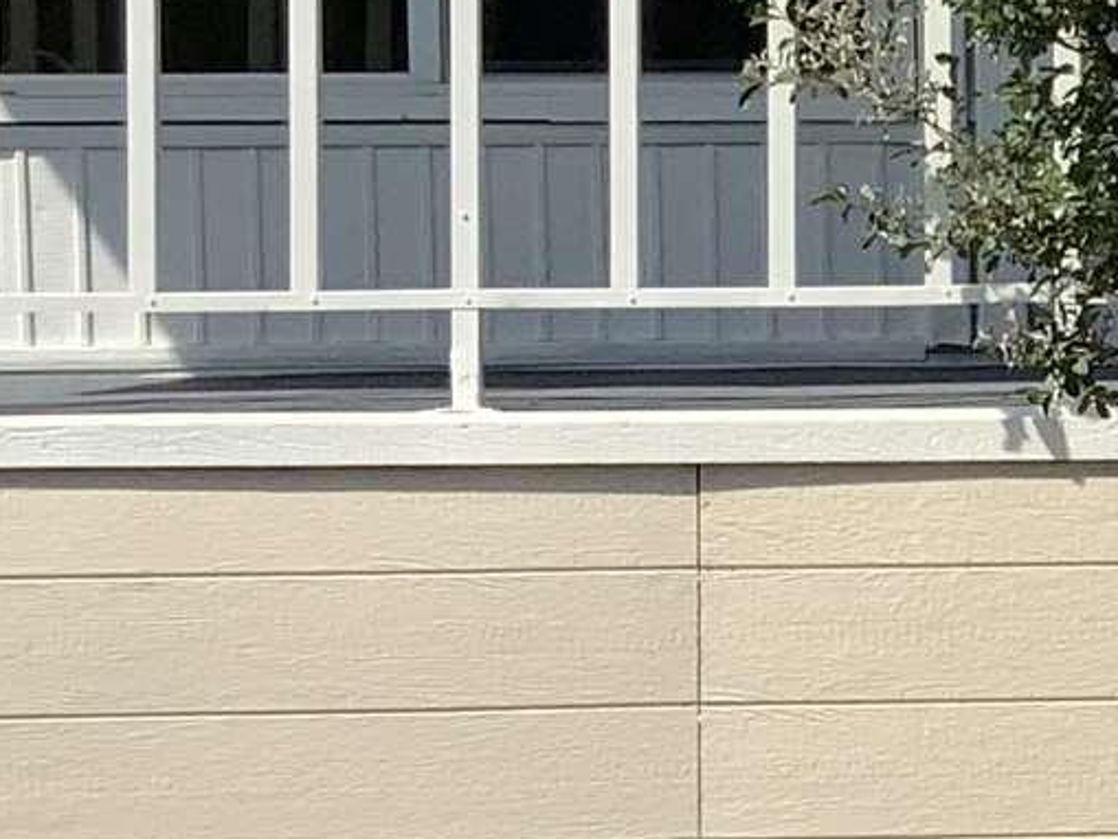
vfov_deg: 8.5
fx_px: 5653
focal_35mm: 175
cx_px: 2032
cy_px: 358
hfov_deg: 10.6
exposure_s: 1/2427
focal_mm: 3
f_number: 1.8
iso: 16
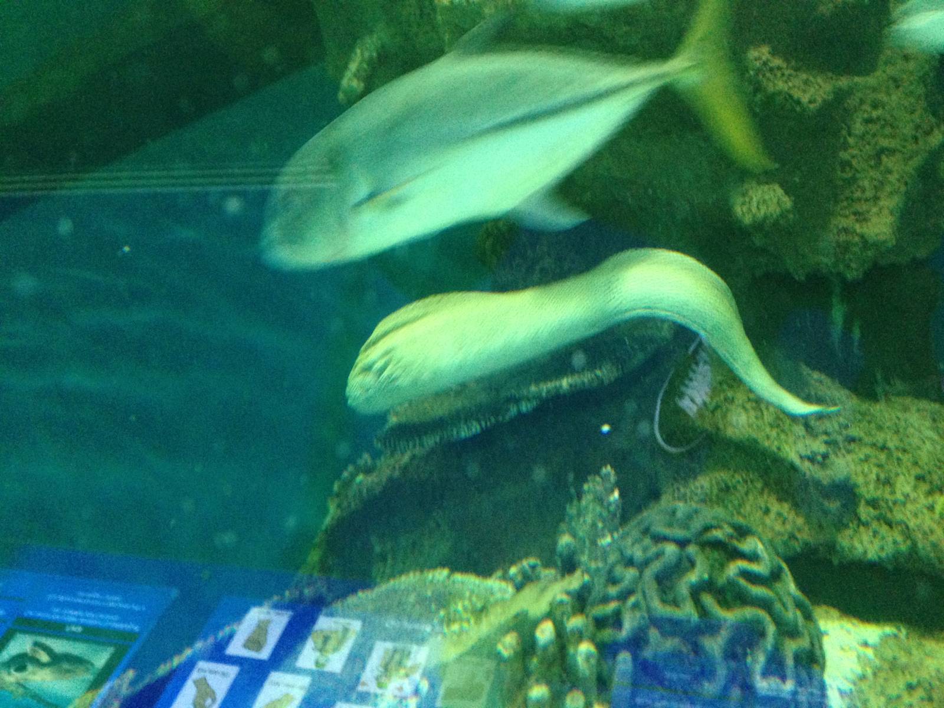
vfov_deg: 42.9
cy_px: 354
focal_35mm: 33
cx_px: 472
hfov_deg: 55.4
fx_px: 900
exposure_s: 1/15
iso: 500
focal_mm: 4.12
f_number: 2.4
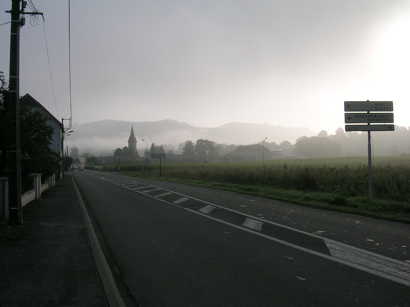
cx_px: 205
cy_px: 154
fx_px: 415
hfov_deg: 52.6
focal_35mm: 35
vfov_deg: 40.7
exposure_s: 1/698
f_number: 4.8
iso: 50
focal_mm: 5.4
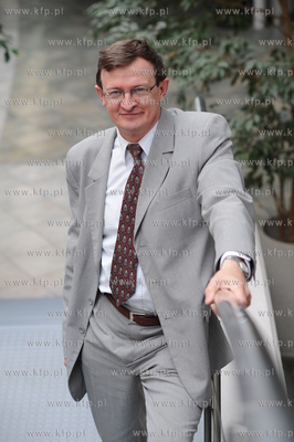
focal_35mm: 85
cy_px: 221
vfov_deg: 23.9
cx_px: 147
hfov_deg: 16.0
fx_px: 1043
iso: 400
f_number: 4
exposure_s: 1/250
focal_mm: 85
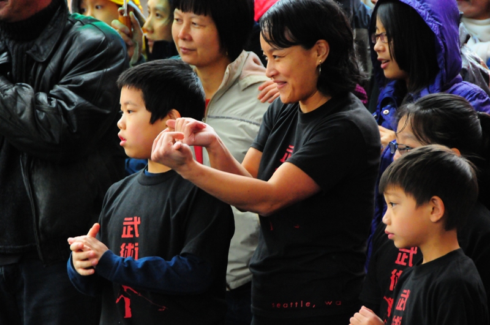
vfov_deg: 6.8
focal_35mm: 202
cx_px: 245
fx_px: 2752
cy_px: 162
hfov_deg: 10.2
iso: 3200
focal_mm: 135
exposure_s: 1/160
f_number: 6.3
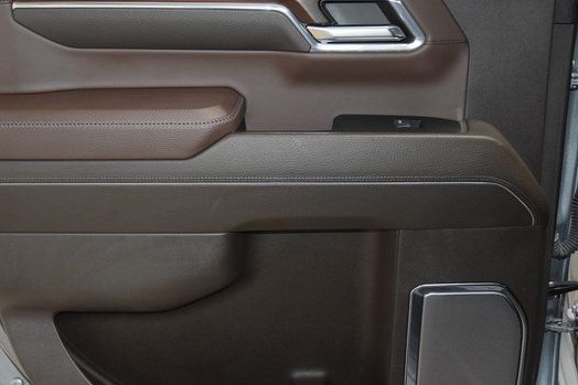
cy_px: 174
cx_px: 255
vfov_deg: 30.5
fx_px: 706
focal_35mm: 44
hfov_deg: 44.4
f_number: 3.8
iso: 3200
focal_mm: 24
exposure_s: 1/80
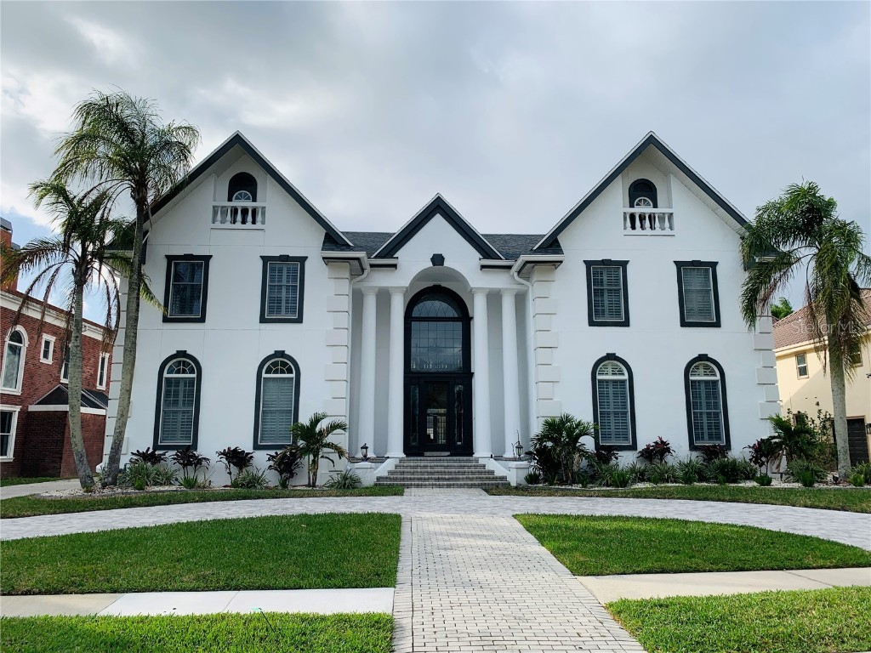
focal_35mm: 26
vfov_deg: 53.1
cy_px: 326
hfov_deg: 67.3
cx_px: 436
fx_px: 654
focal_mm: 4.25
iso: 25
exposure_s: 1/1610
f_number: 1.8
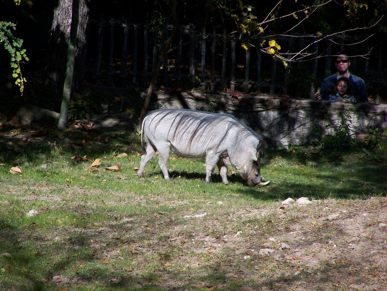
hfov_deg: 5.2
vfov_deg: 3.9
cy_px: 146
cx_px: 194
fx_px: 4250
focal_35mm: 380
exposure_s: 1/1000
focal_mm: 63
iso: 80
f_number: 3.7
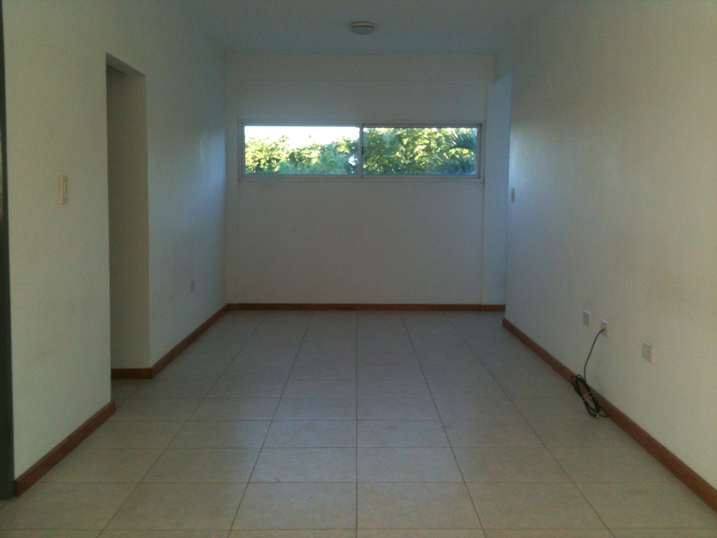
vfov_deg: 40.7
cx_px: 358
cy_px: 269
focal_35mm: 35
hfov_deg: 52.6
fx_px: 725
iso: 100
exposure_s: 1/120
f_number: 2.8
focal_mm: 3.85
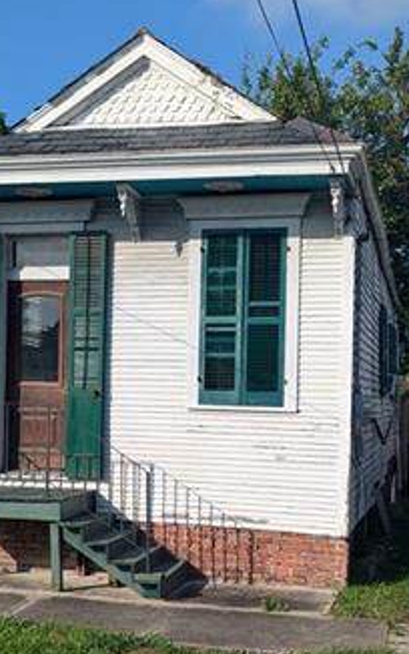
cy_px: 373
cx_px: 108
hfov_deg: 21.5
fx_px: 1069
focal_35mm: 60
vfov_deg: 33.9
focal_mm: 6.81
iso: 50
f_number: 1.85
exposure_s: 1/2762
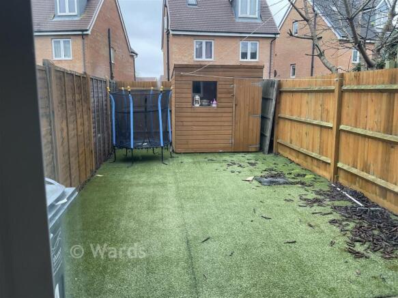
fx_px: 333
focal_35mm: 29
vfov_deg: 48.2
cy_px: 149
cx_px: 199
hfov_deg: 61.7
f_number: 1.8
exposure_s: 1/50
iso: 40
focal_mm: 3
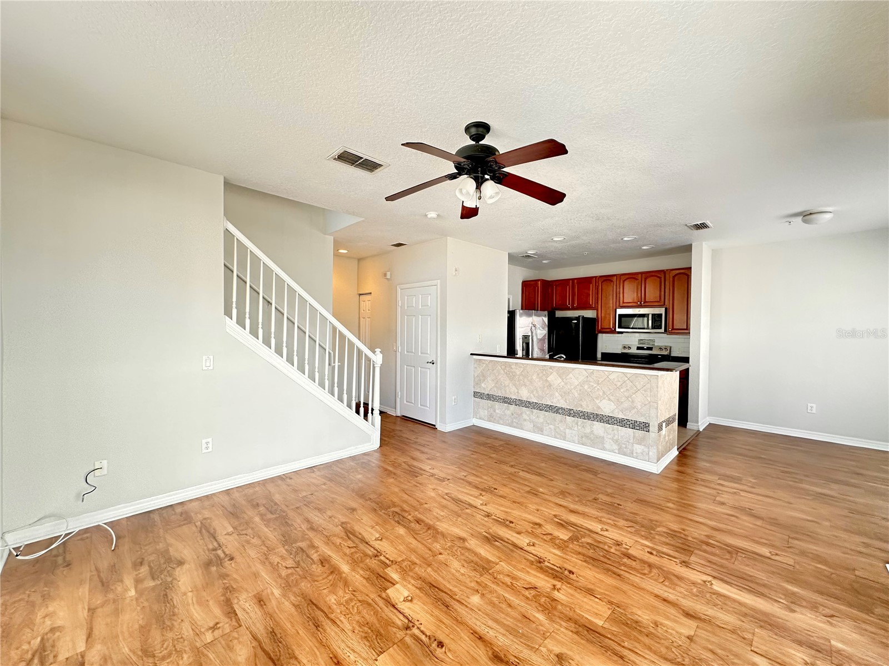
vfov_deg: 85.7
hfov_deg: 102.1
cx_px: 444
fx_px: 360
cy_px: 333
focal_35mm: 14
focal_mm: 2.22
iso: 200
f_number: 2.2
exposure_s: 1/59
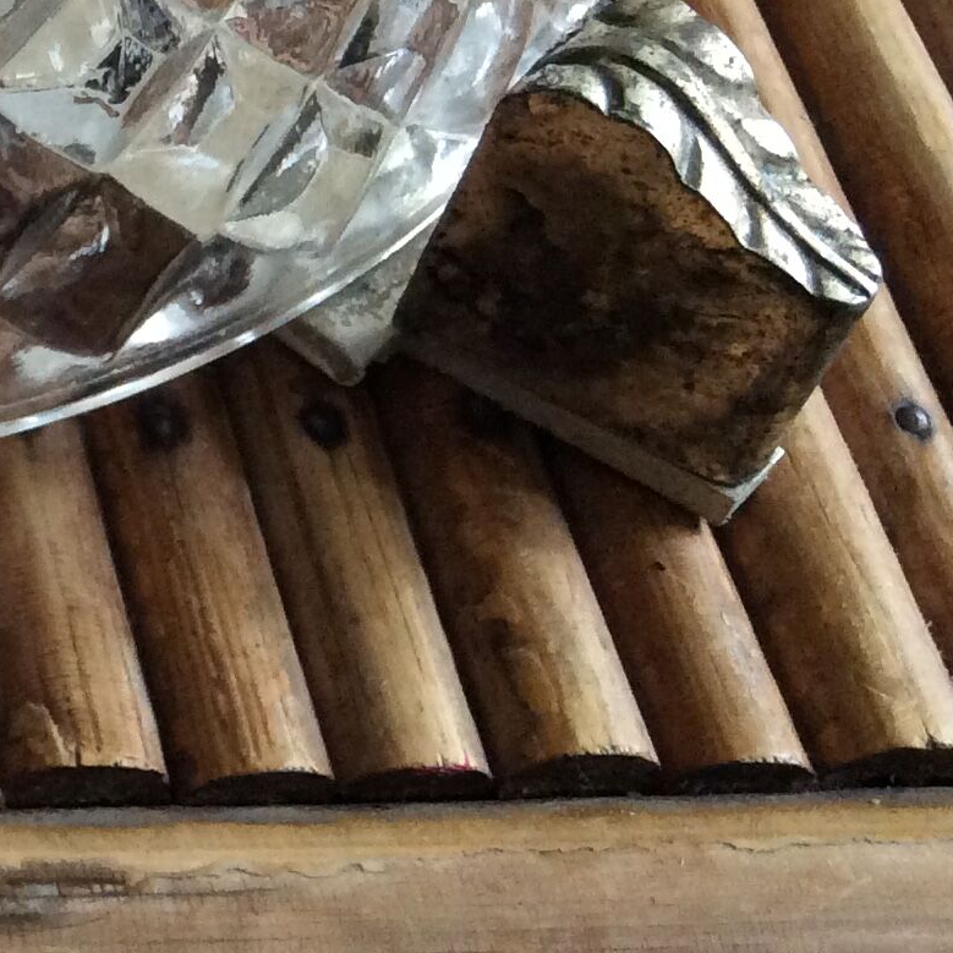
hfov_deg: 16.5
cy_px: 163
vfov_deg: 18.3
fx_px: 2928
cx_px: -554
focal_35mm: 94
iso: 160
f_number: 2.4
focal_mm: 3.3
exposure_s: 1/25
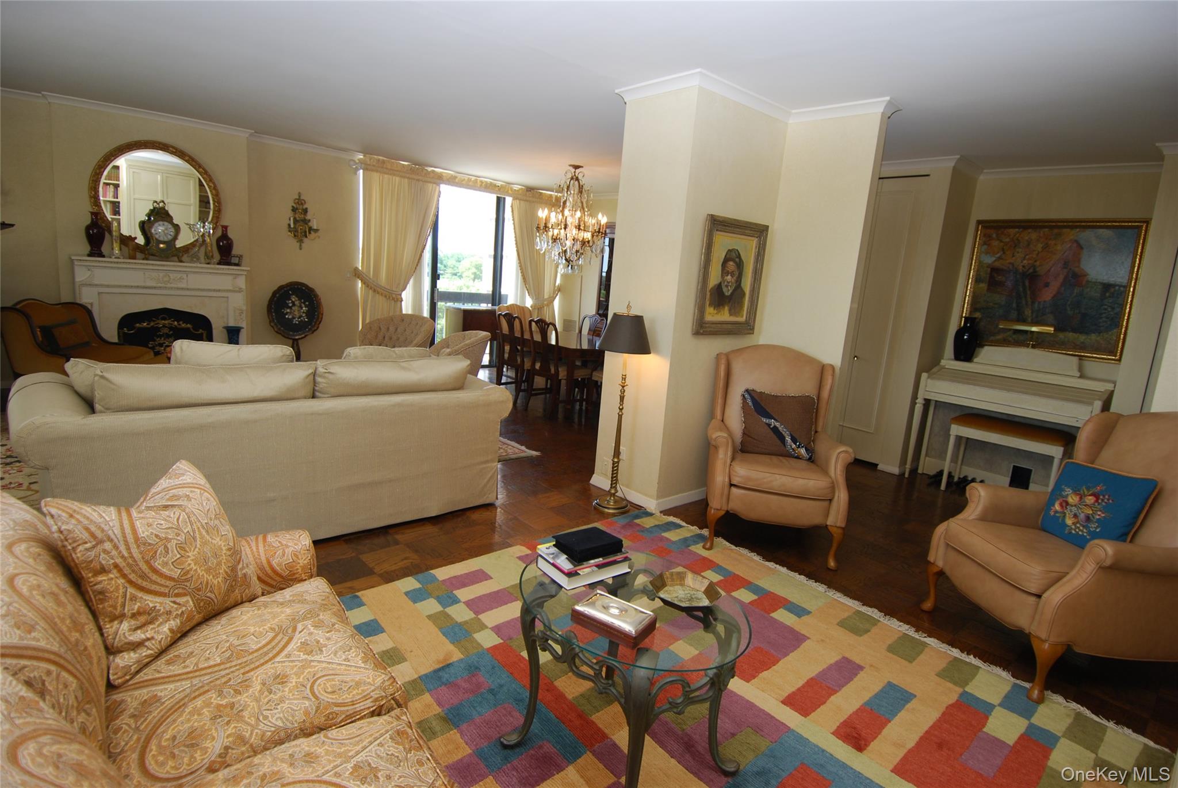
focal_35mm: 18
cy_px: 394
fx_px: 590
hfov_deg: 89.9
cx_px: 589
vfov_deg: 67.5
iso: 200
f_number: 4
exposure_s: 1/60
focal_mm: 12
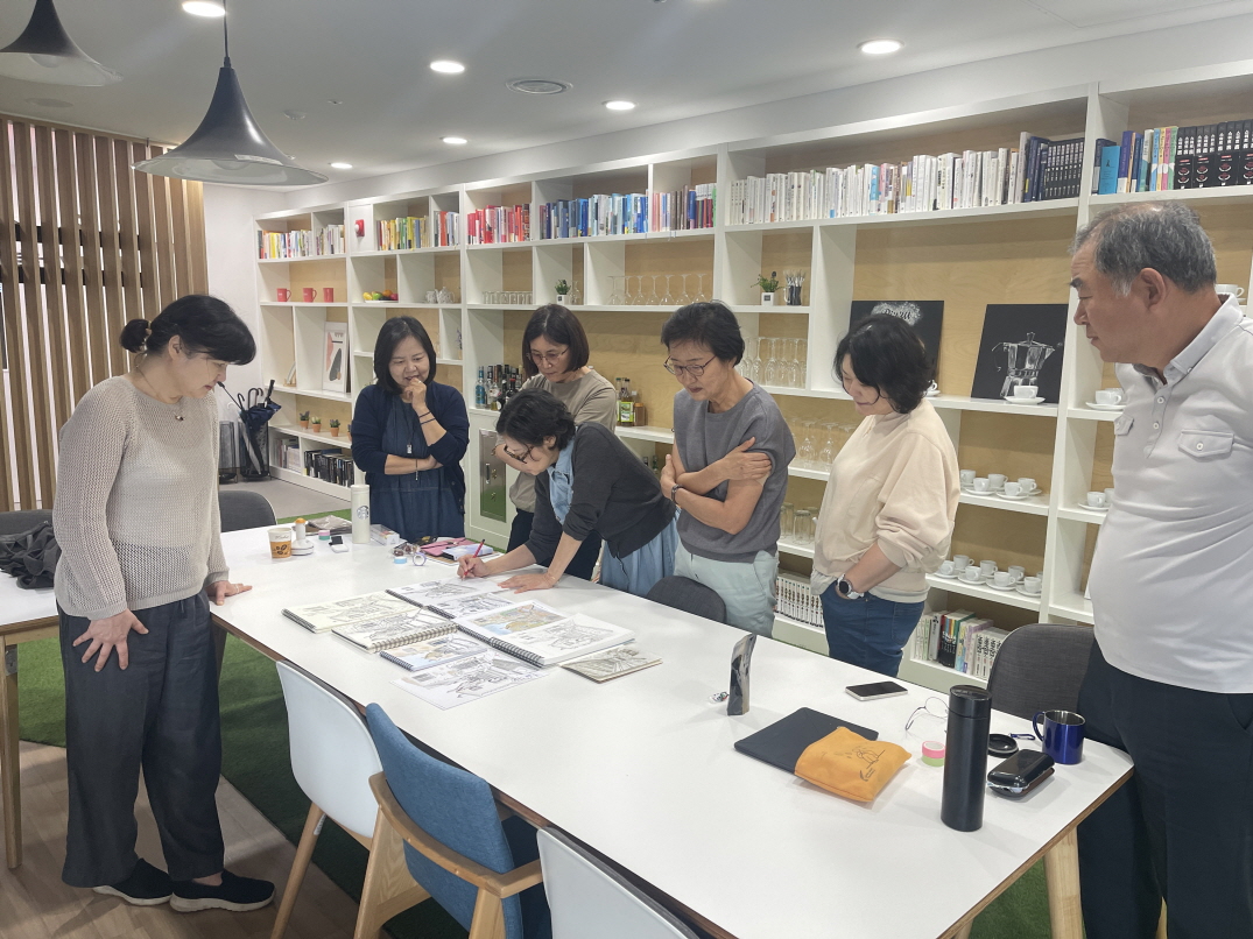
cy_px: 470
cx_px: 626
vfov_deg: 54.9
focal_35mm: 25
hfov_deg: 69.4
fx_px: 905
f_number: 1.6
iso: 100
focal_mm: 5.1
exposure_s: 1/120
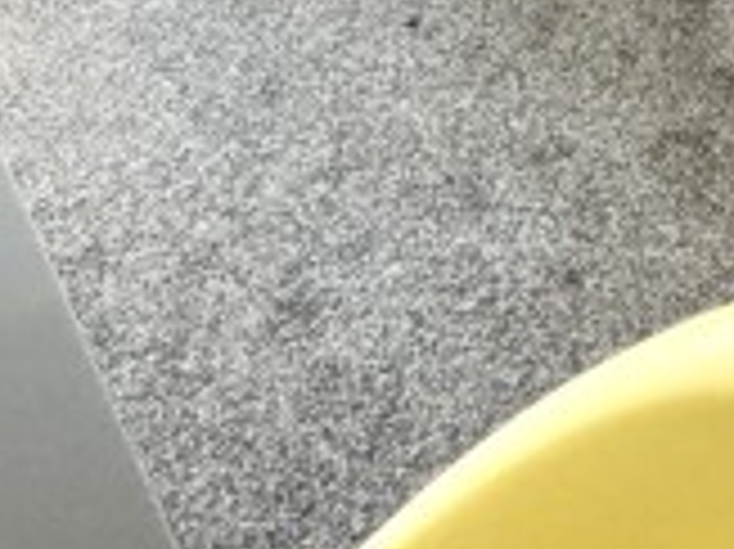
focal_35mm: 55
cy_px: -414
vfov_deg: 20.0
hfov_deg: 33.3
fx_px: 1165
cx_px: 644
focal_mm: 2.22
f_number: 2.2
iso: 320
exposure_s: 1/61
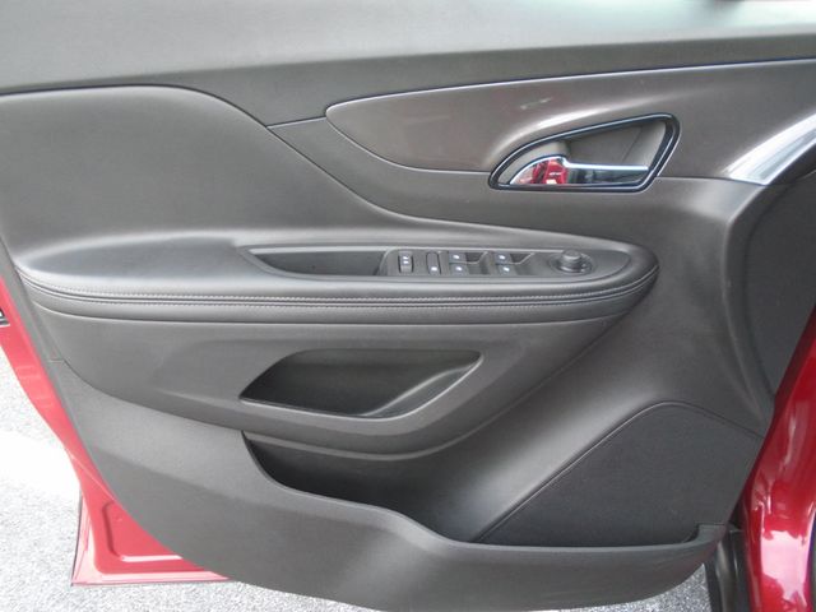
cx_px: 408
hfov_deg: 67.3
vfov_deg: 53.1
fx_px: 613
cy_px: 306
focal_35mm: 26
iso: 100
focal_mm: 4.6
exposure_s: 1/30
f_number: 3.2
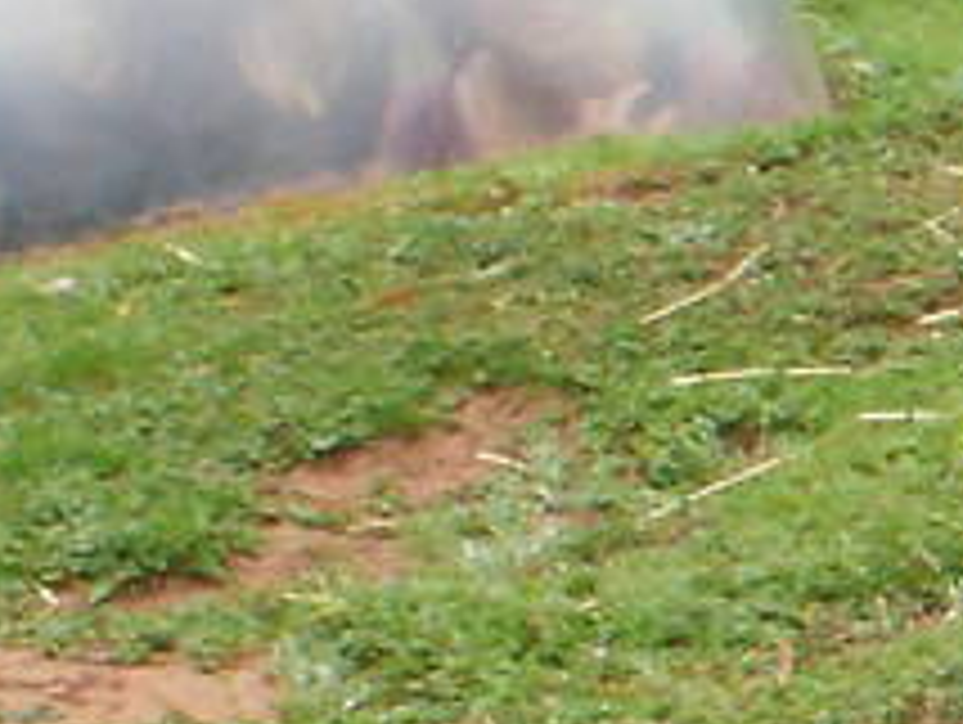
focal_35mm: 269
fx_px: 7492
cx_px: 3190
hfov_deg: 6.5
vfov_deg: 5.5
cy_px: 1034
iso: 100
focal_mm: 6.3
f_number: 5.6
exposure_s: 1/160
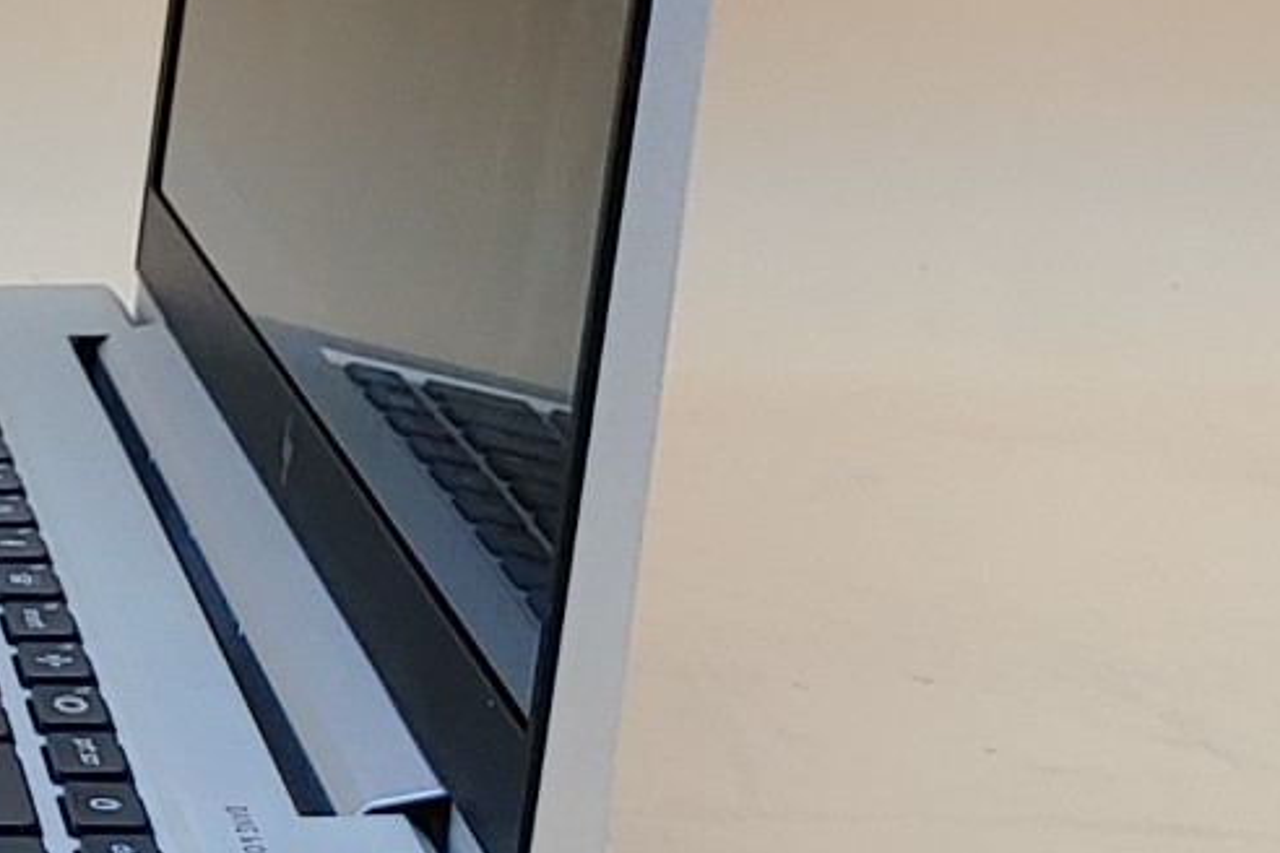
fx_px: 4977
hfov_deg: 13.9
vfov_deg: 9.7
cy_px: -114
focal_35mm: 140
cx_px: -502
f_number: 1.8
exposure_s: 1/122
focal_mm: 4.36
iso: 50
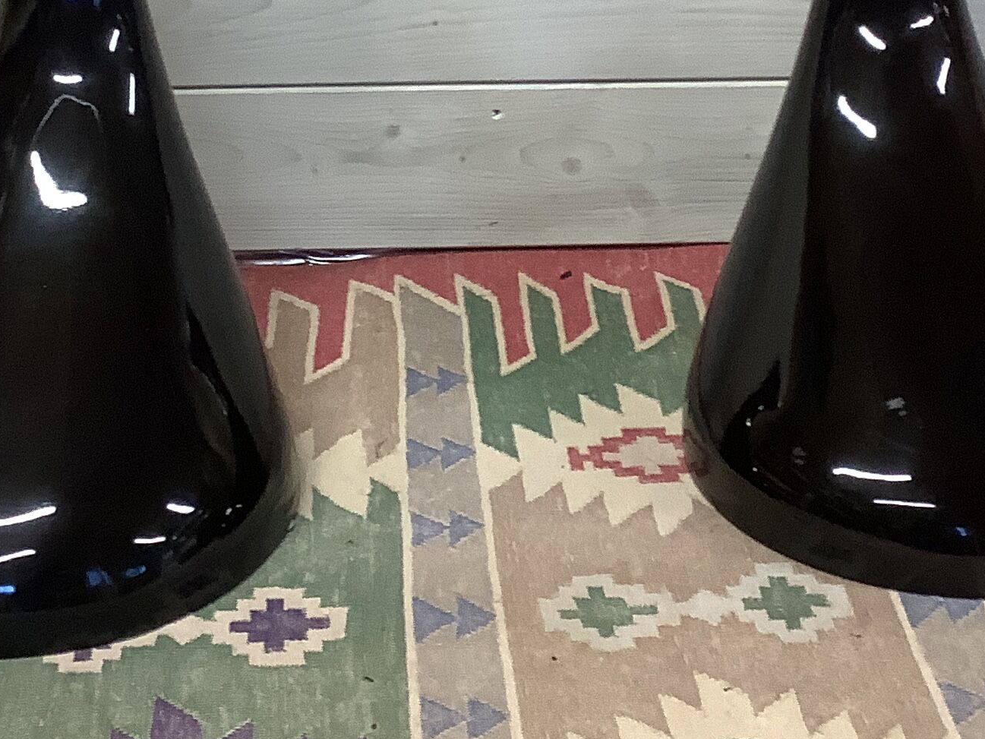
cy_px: 152
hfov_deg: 25.0
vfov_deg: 18.7
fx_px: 2220
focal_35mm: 78
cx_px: 491
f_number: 2.4
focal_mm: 3.3
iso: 125
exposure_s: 1/50
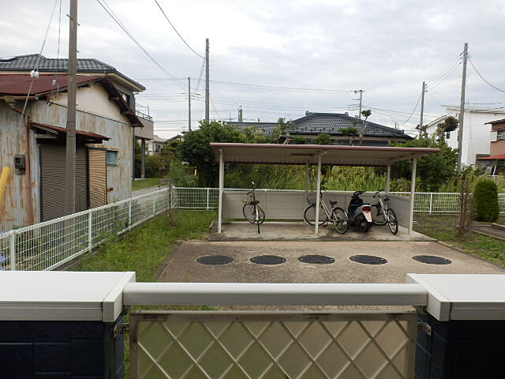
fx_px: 350
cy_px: 190
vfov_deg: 56.8
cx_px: 252
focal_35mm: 24
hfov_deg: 71.6
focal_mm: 4.2
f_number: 3
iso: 80
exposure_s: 1/100
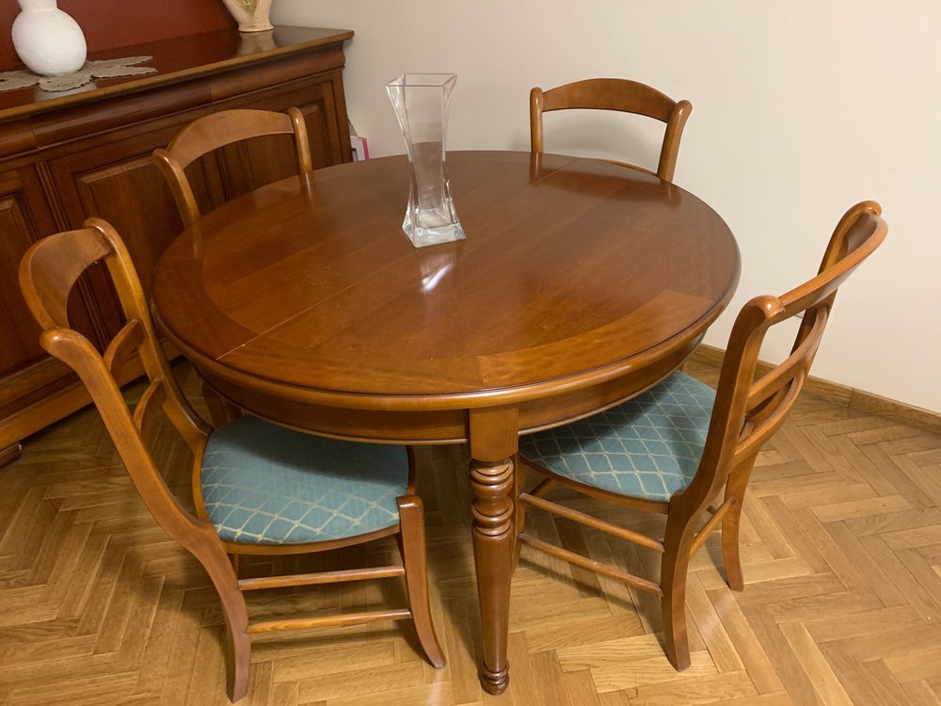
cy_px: 353
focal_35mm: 26
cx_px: 470
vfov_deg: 53.1
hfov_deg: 67.3
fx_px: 707
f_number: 1.8
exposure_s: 1/25
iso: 500
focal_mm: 4.25
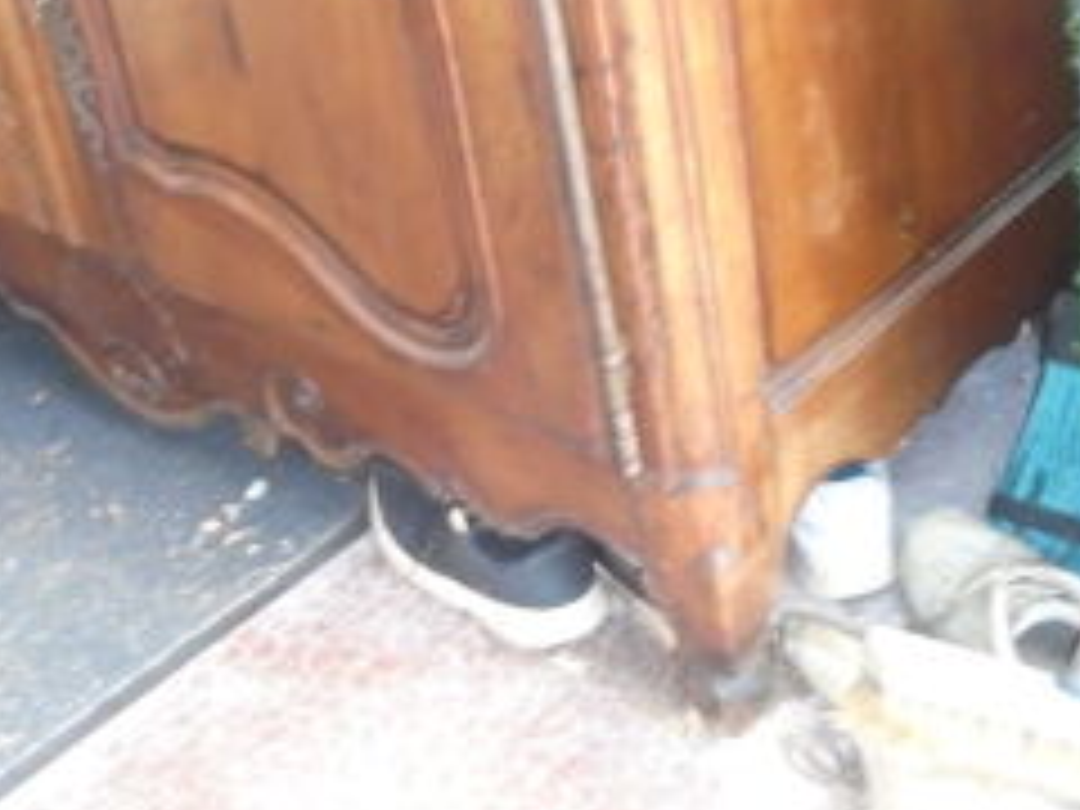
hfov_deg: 30.9
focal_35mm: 62
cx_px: 324
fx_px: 1934
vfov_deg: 23.3
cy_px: 144
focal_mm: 5.5
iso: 400
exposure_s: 1/40
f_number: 3.5
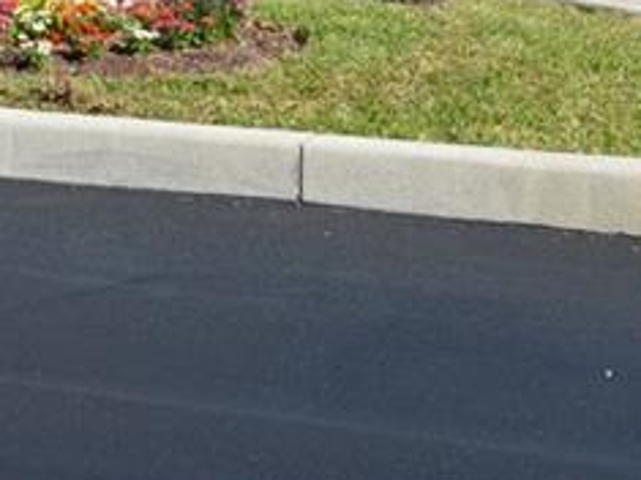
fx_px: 2091
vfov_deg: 11.9
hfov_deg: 17.3
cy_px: -435
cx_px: 106
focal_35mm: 113
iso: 100
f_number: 8
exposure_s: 1/250
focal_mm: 18
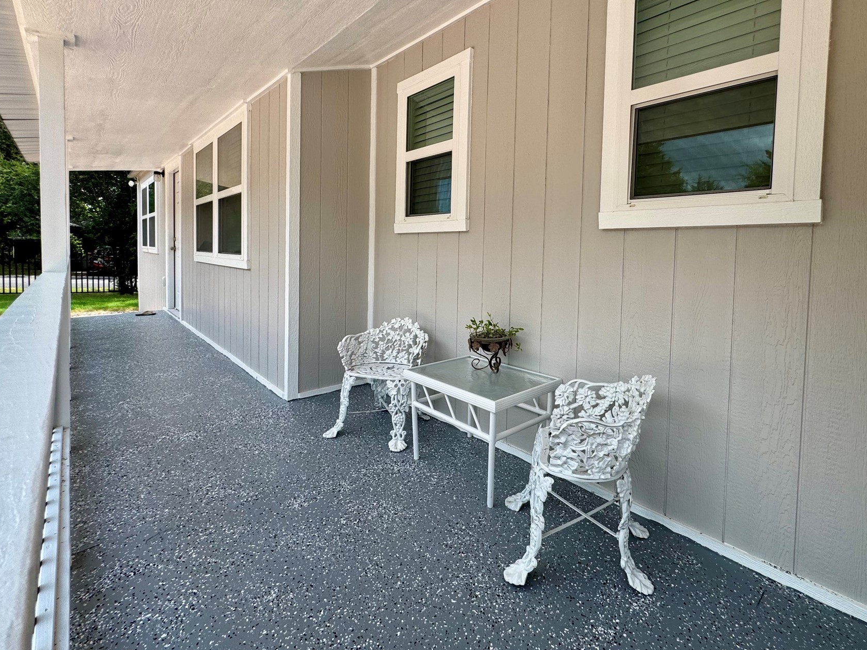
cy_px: 271
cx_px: 462
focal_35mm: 17
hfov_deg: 90.9
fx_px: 426
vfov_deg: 74.2
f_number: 2.2
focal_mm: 2.22
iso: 40
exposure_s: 1/687
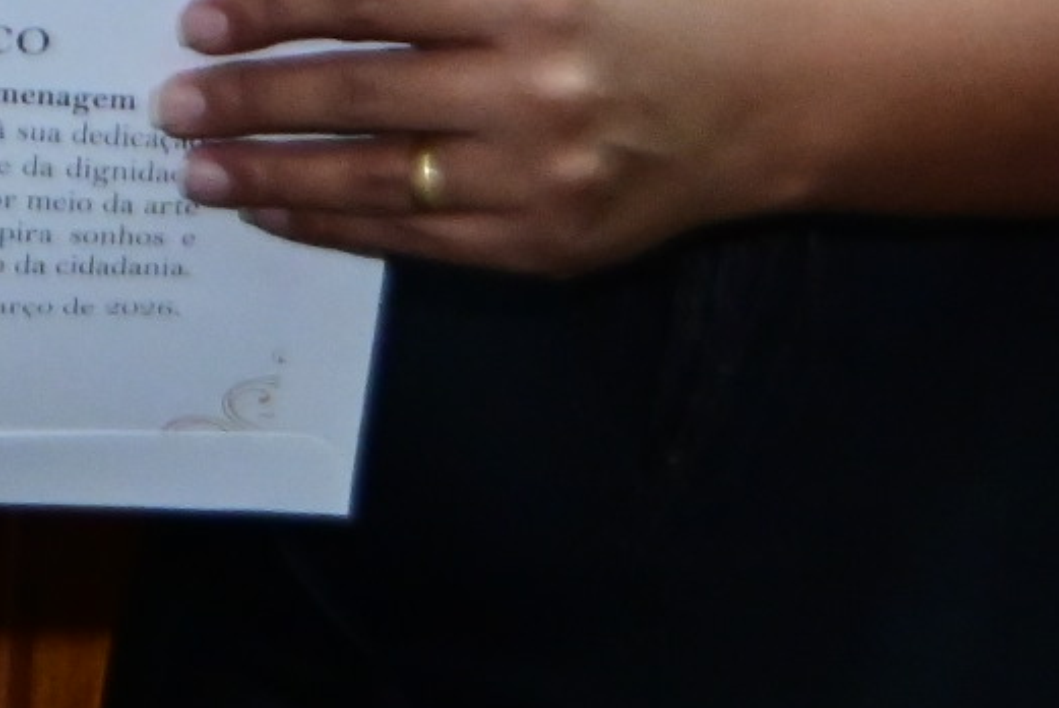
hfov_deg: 4.7
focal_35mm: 435
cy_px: -979
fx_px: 12803
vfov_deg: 3.1
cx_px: -311
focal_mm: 75
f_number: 6.3
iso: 5000
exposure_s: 1/250
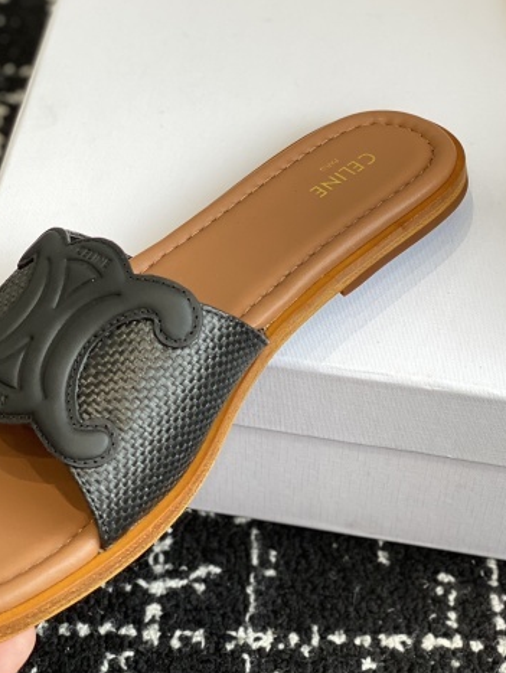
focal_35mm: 89
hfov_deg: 16.6
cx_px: 257
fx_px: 1732
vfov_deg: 21.7
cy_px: 147
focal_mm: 6
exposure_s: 1/122
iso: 40
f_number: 2
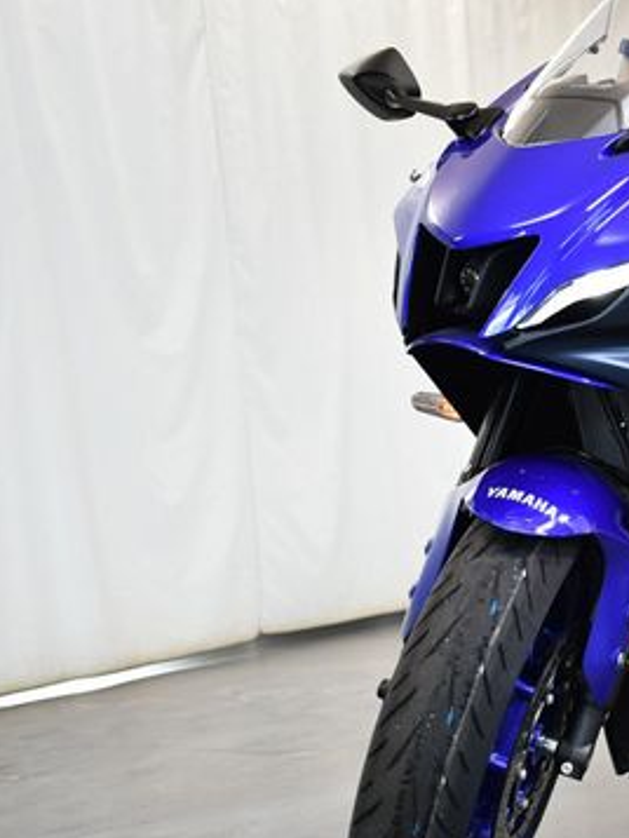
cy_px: 500
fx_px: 1671
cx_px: 732
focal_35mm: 69
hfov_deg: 20.1
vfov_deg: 28.1
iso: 800
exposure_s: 1/125
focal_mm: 20
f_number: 3.5
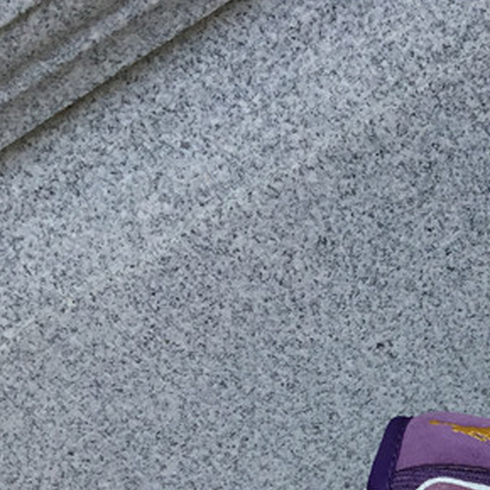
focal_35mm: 85
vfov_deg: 19.4
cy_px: 565
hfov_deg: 18.7
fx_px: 1361
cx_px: 662
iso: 25
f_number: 2.4
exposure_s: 1/341
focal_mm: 3.3
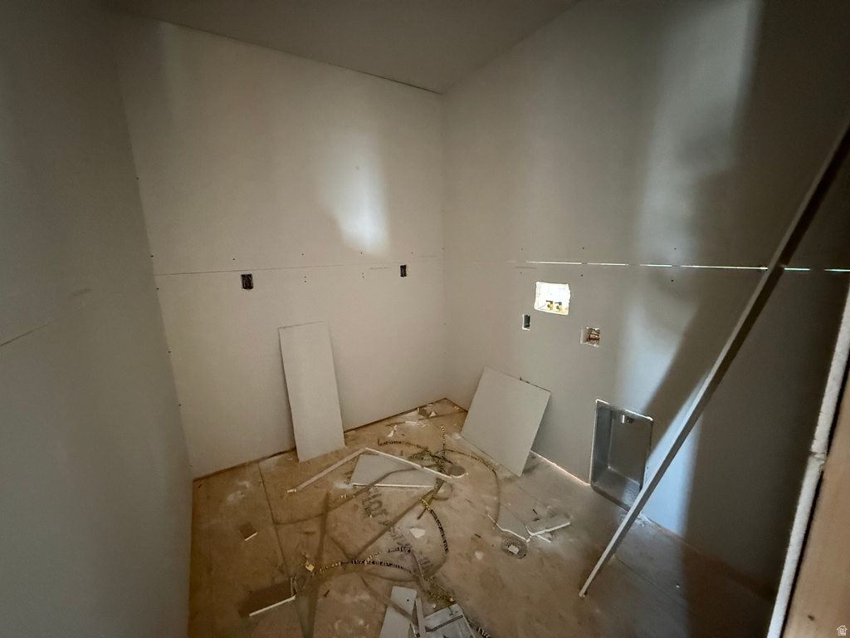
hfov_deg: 102.1
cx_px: 425
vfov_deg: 85.7
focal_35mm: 14
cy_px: 319
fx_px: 344
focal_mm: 2.22
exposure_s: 1/37
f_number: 2.2
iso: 1600
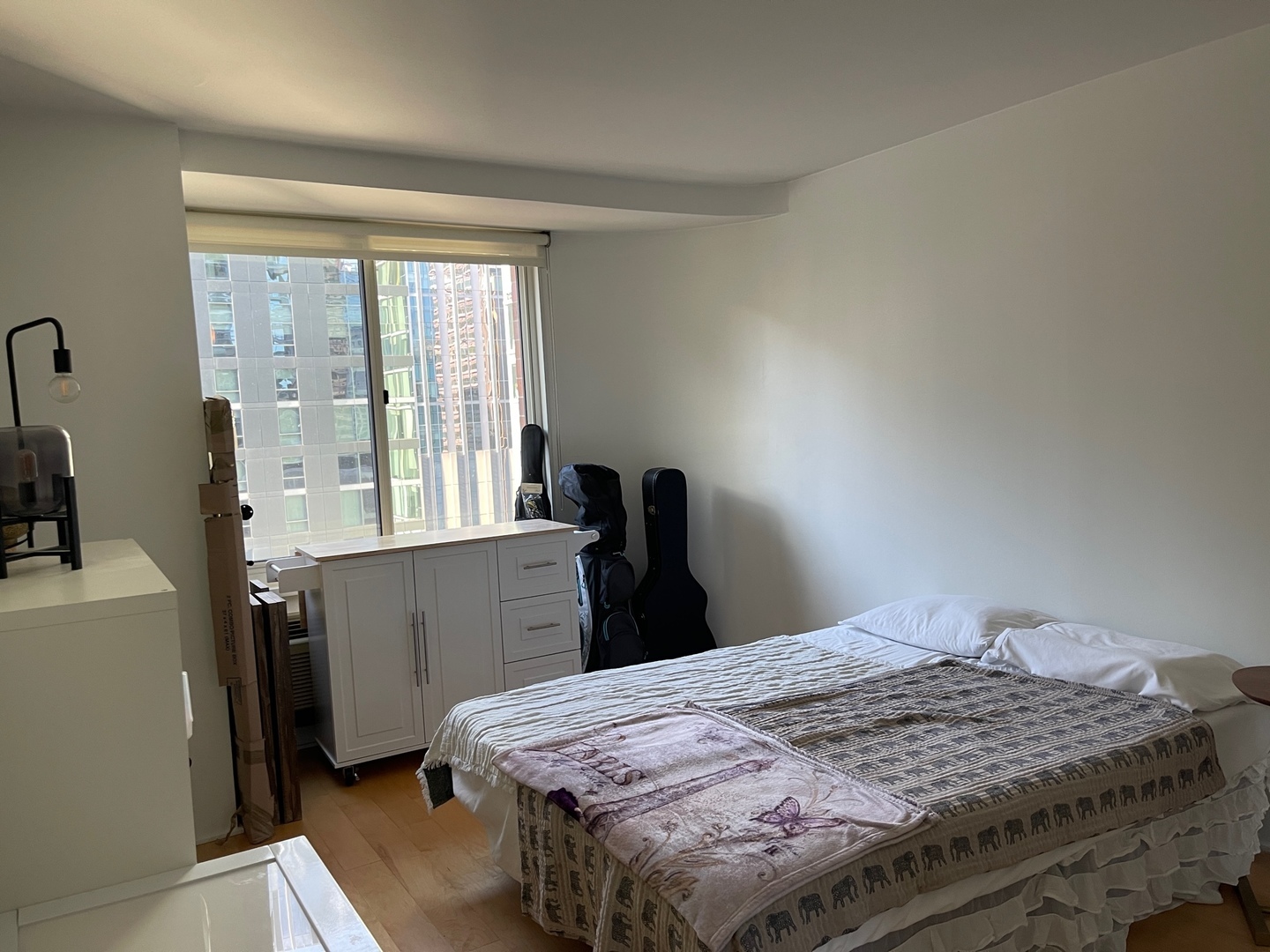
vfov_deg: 53.1
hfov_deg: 67.3
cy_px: 476
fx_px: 954
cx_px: 635
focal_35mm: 26
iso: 125
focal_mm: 5.1
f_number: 1.6
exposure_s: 1/98
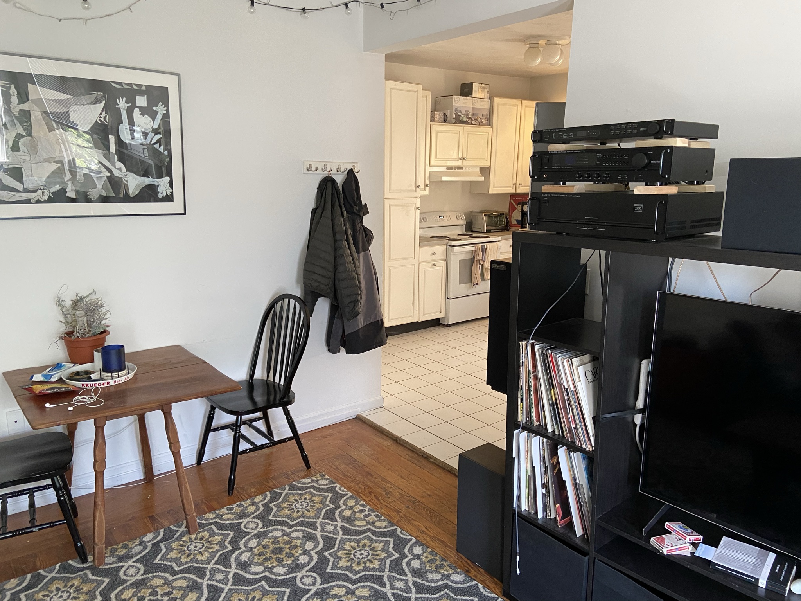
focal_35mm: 26
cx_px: 400
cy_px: 300
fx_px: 602
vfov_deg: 53.1
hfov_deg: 67.3
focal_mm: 4.25
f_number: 1.8
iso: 250
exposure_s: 1/60
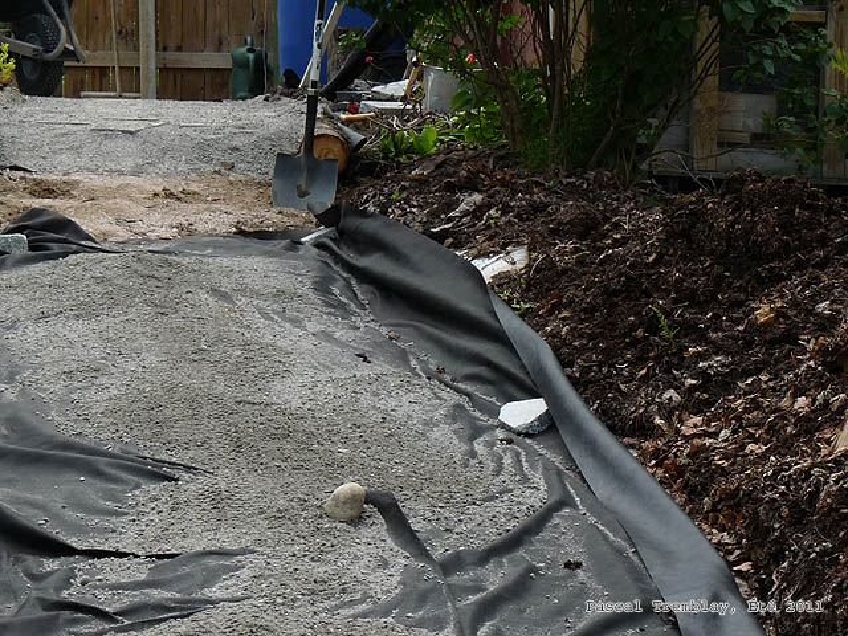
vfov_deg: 12.0
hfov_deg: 16.0
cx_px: 424
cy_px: 318
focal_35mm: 123
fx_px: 3013
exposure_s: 1/400
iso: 100
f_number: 5.6
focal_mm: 12.4
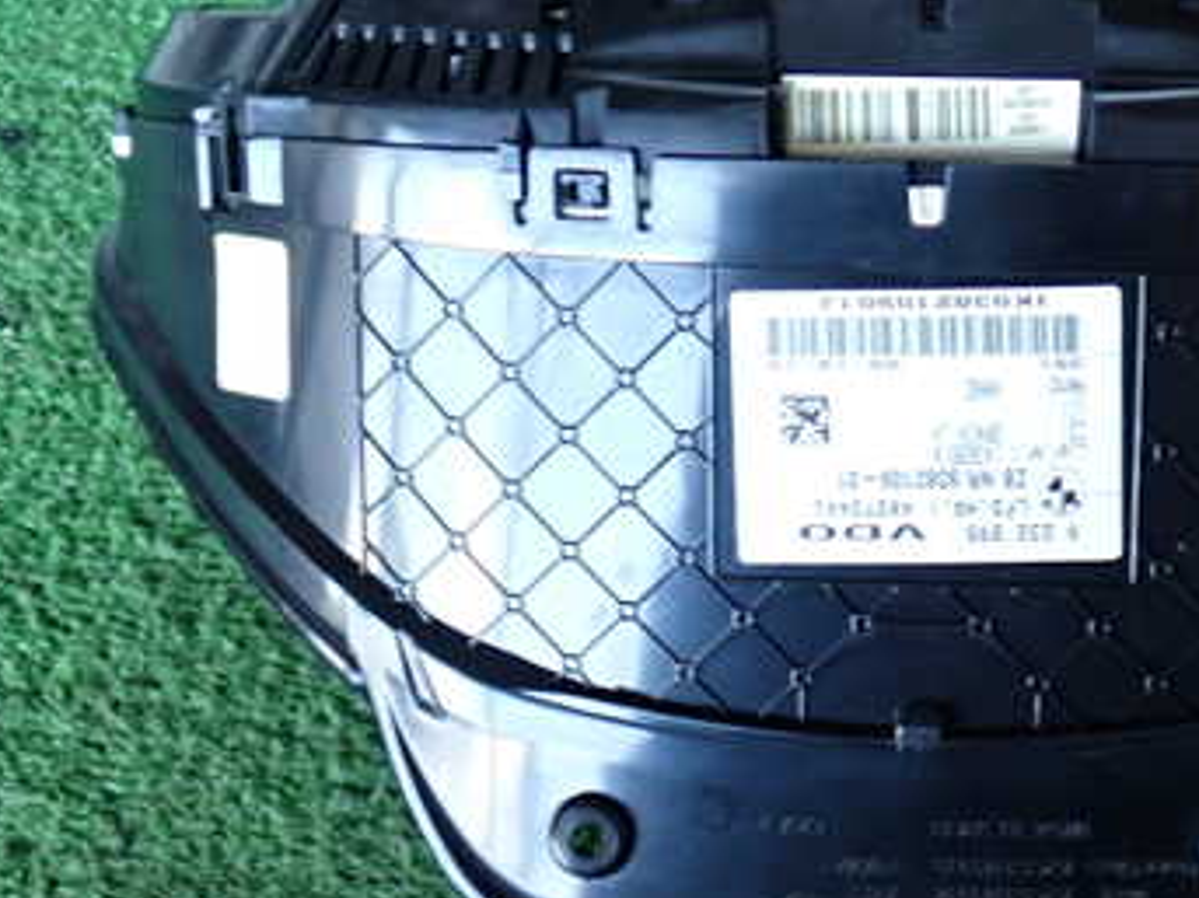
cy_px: 391
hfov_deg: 30.1
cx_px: 940
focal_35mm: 63
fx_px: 2181
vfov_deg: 23.3
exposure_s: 1/40
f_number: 2.5
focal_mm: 6.37
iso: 320
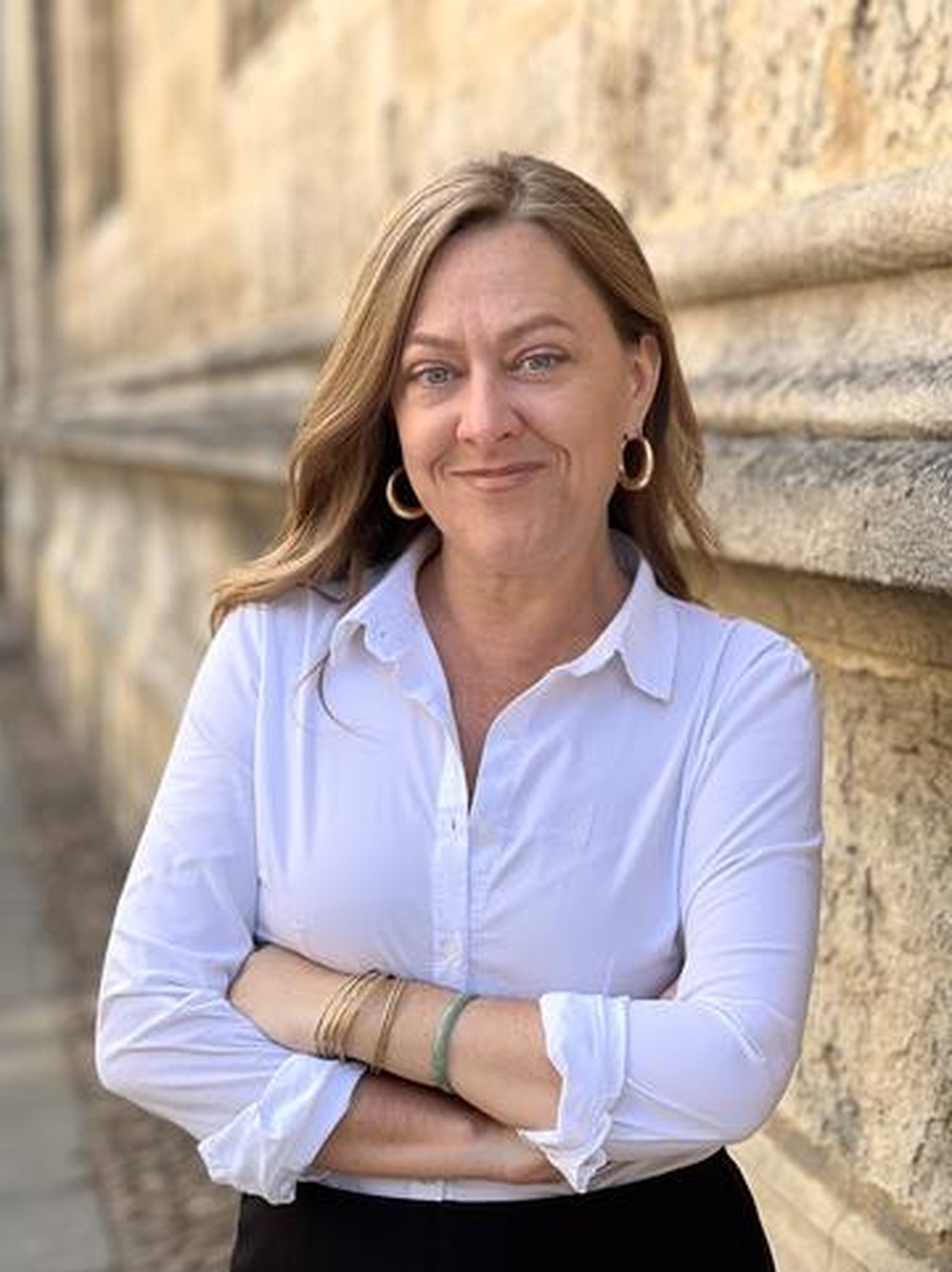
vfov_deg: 25.4
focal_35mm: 77
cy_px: 636
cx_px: 476
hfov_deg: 19.1
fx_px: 2827
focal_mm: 9
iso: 40
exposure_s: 1/121
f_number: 2.8
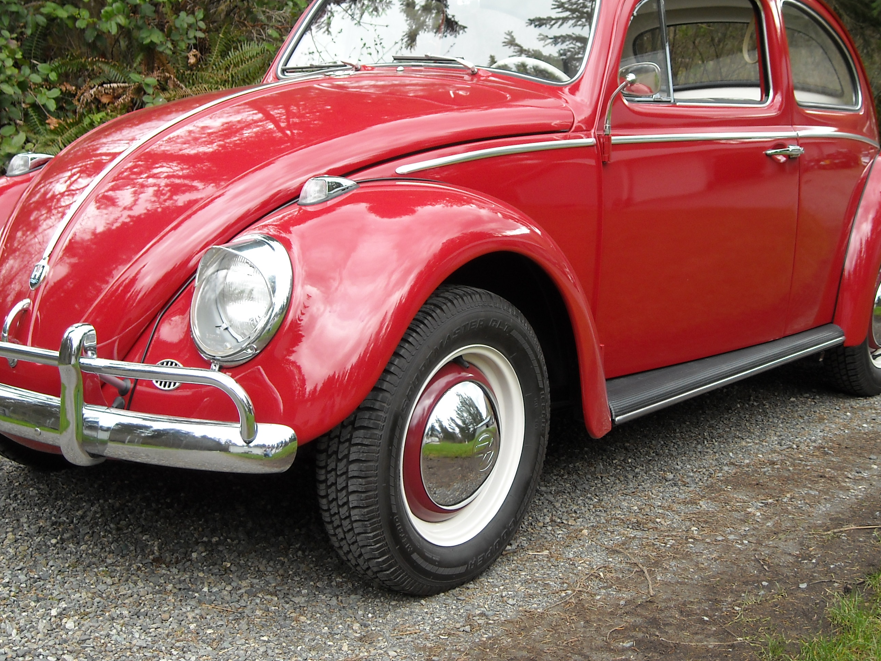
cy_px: 244
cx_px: 422
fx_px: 1425
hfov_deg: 34.3
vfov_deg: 26.0
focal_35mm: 56
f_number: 3.1
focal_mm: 7.1
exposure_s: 1/88
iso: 64
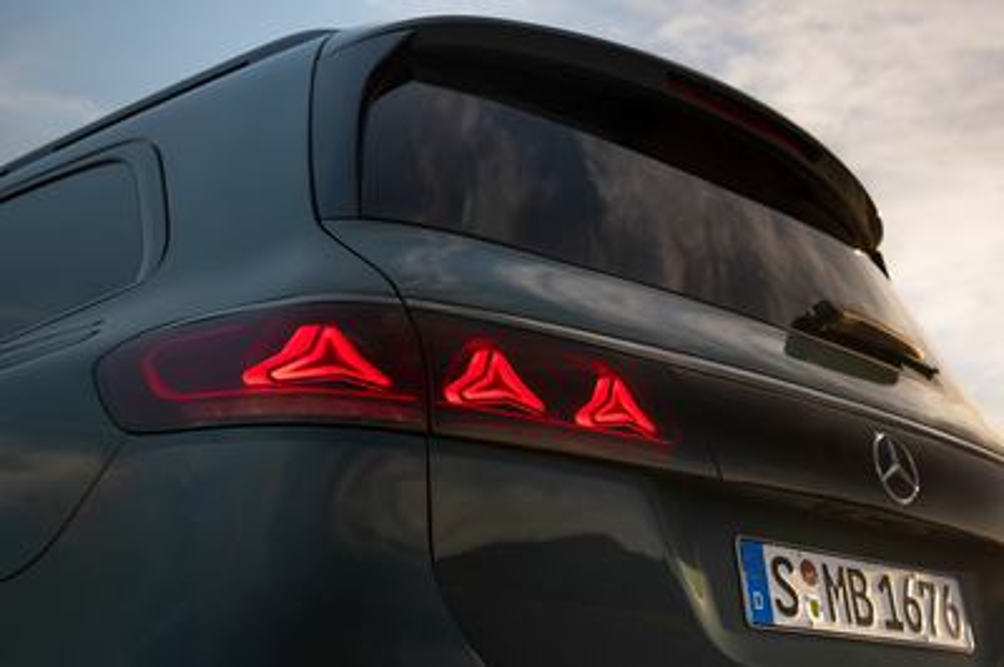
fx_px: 1170
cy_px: 334
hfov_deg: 46.4
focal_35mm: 42
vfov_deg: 31.8
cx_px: 502
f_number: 5
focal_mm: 42
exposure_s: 1/125
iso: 100
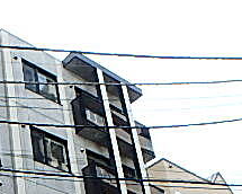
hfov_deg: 28.7
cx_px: -8
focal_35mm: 61
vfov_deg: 22.2
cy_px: 259
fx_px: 437
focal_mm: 3.7
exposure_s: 1/400
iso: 125
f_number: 3.5
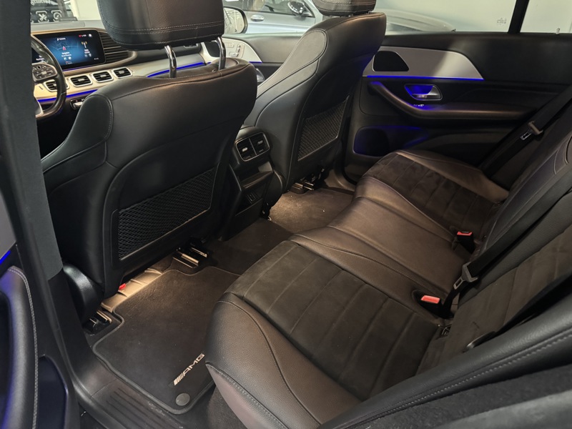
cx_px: 286
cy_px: 214
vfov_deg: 56.8
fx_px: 397
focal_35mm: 24
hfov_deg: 71.6
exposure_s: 1/25
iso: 1250
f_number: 1.78
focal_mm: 6.76
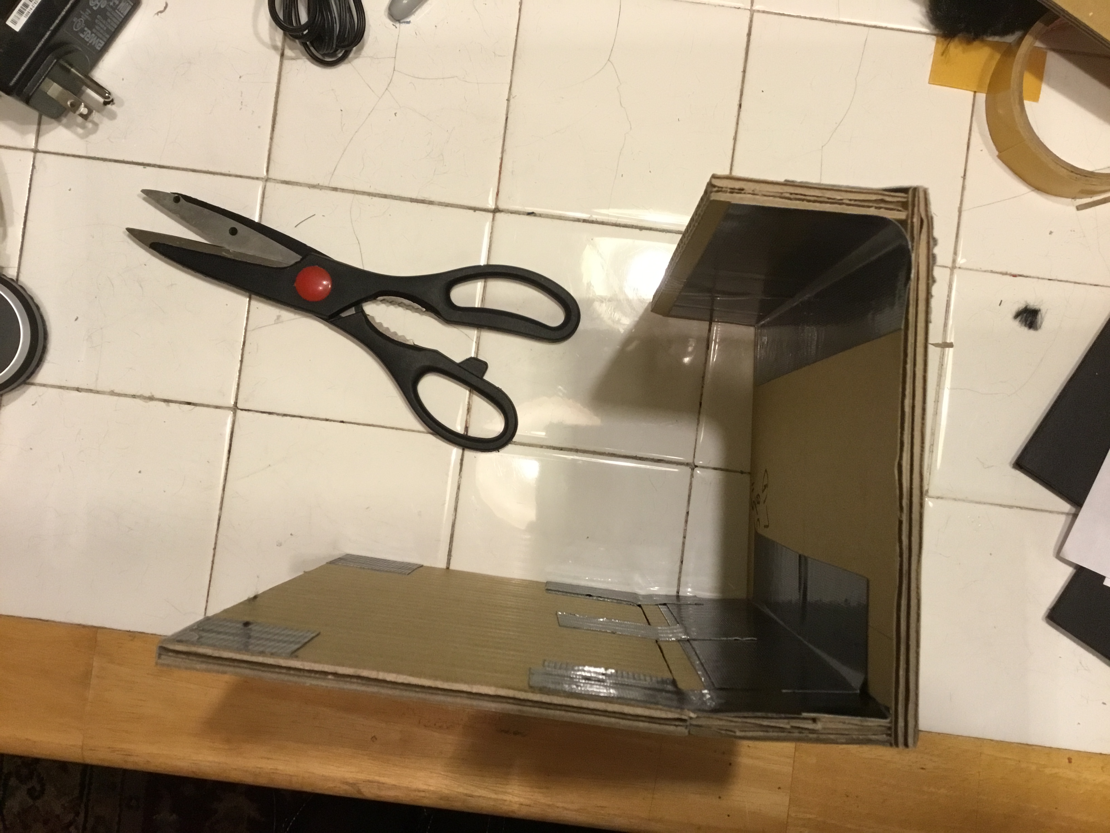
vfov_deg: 45.4
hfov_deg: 58.4
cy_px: 416
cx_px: 555
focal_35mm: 31
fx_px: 994
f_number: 2.4
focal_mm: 3.3
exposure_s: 1/30
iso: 125
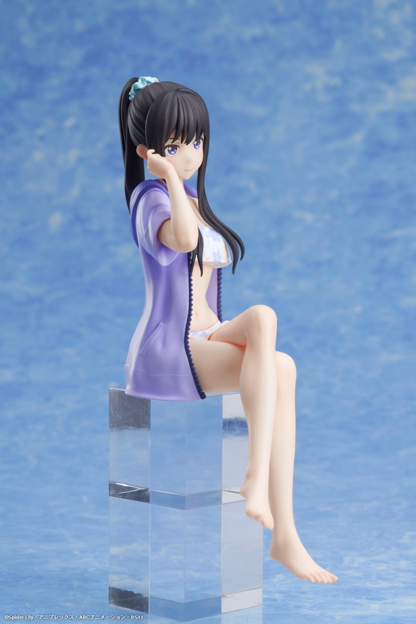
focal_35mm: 100
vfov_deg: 20.4
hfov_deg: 13.7
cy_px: 312
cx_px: 208
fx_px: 1733
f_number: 18
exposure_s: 1/125
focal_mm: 100
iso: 100
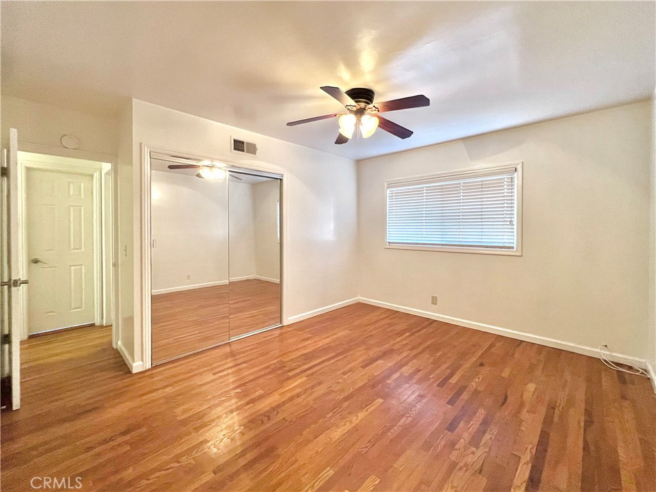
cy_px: 246
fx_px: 246
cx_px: 328
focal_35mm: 13
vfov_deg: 89.9
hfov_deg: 106.2
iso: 320
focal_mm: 1.57
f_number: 1.8
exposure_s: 1/60
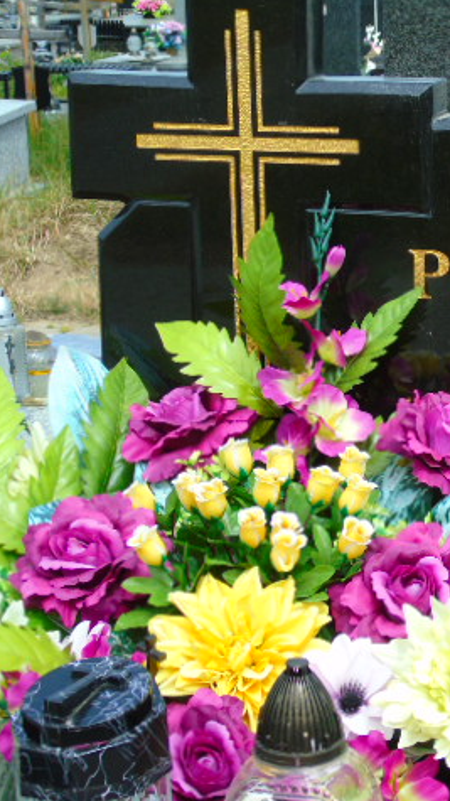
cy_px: 400
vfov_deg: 23.4
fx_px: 1931
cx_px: 521
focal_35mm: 91
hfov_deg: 13.0
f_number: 4.5
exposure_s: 1/400
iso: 80
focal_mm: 11
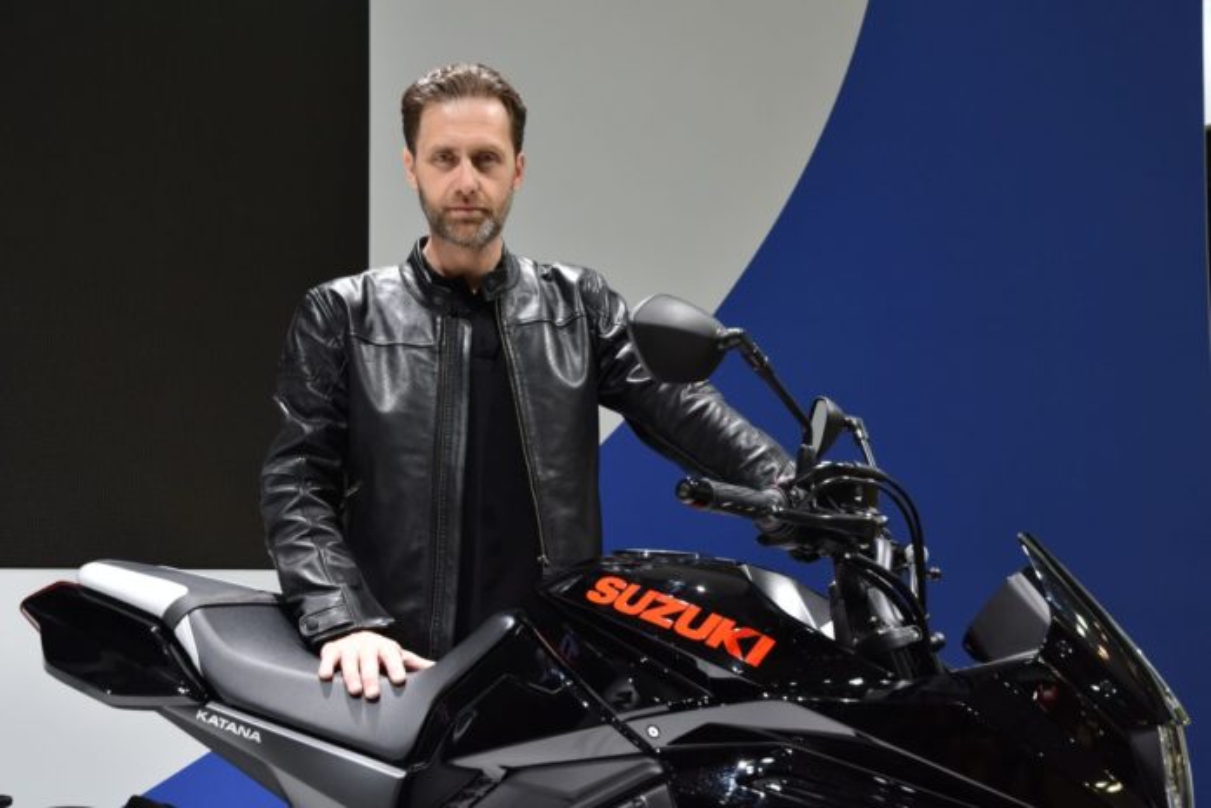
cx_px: 606
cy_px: 404
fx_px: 1917
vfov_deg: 23.8
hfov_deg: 35.1
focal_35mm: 57
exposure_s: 1/250
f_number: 5.6
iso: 640
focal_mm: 38
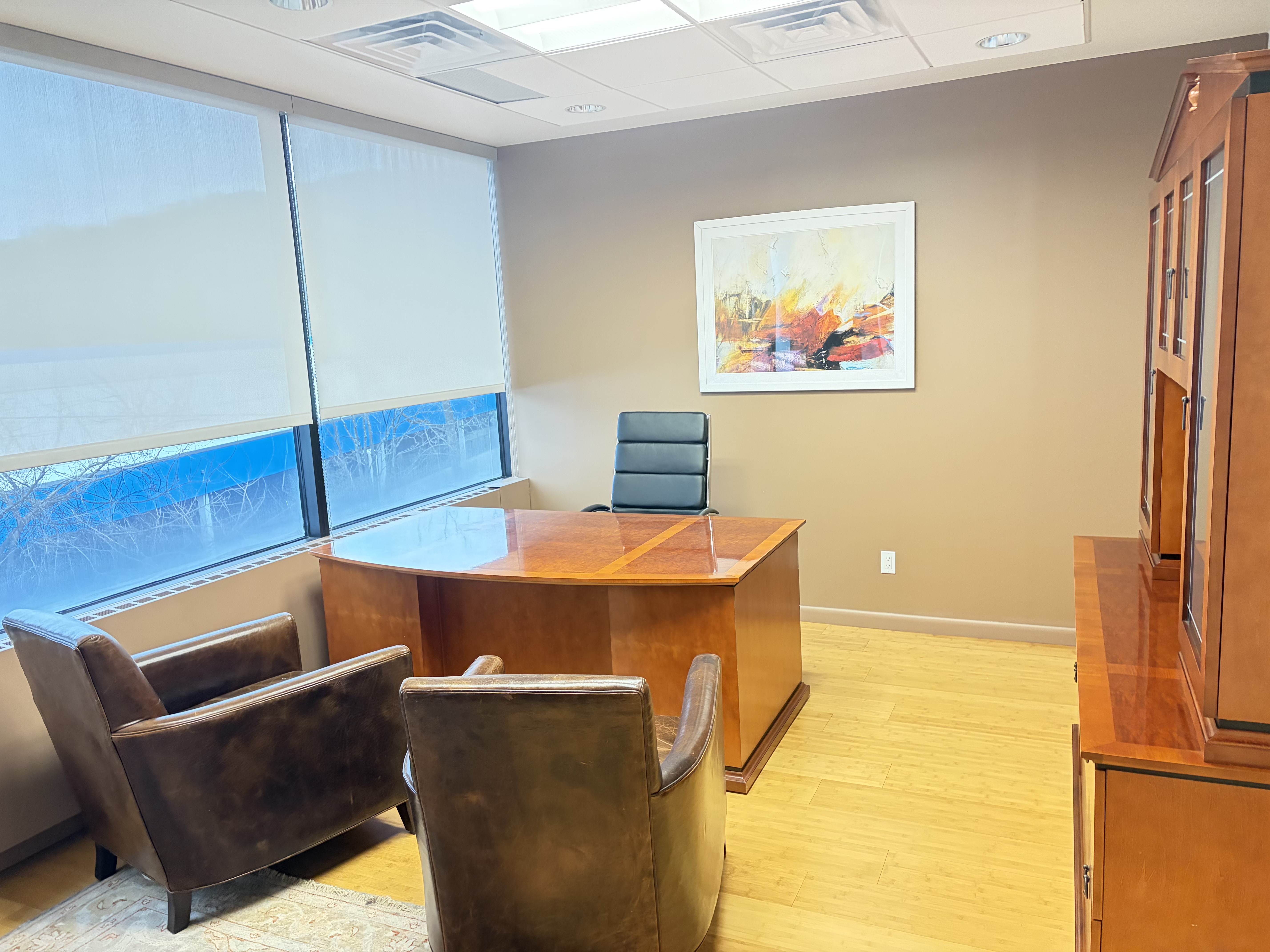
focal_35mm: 26
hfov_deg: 67.3
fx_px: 954
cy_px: 476
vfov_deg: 53.1
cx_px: 635
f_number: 1.6
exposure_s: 1/40
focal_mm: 5.96
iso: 500
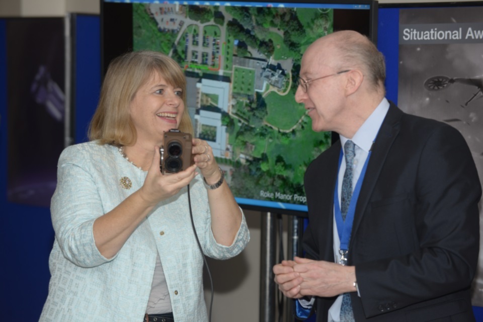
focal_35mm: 135
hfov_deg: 15.2
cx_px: 242
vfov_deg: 10.2
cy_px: 161
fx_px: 1811
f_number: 5.6
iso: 400
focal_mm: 135
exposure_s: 1/60
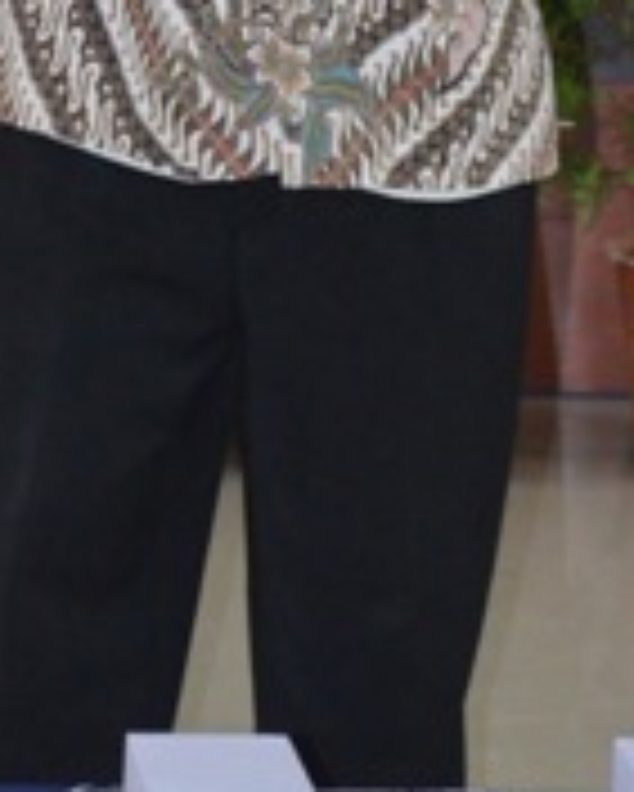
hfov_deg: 6.1
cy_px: -104
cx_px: 162
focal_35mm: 255
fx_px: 5976
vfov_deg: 7.5
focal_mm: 50
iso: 3200
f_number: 5.6
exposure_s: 1/60
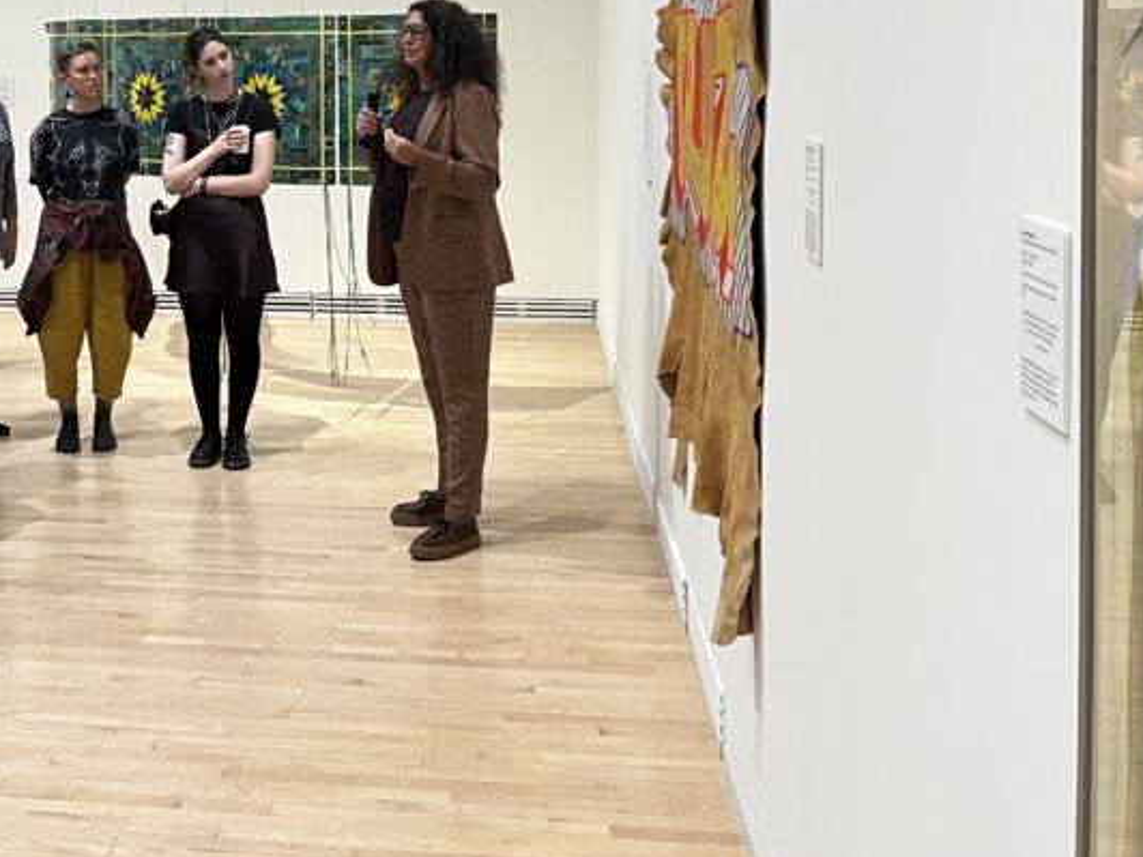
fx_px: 1651
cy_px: 95
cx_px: 238
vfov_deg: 28.1
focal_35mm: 50
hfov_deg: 36.9
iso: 200
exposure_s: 1/60
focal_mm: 5.1
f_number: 1.6
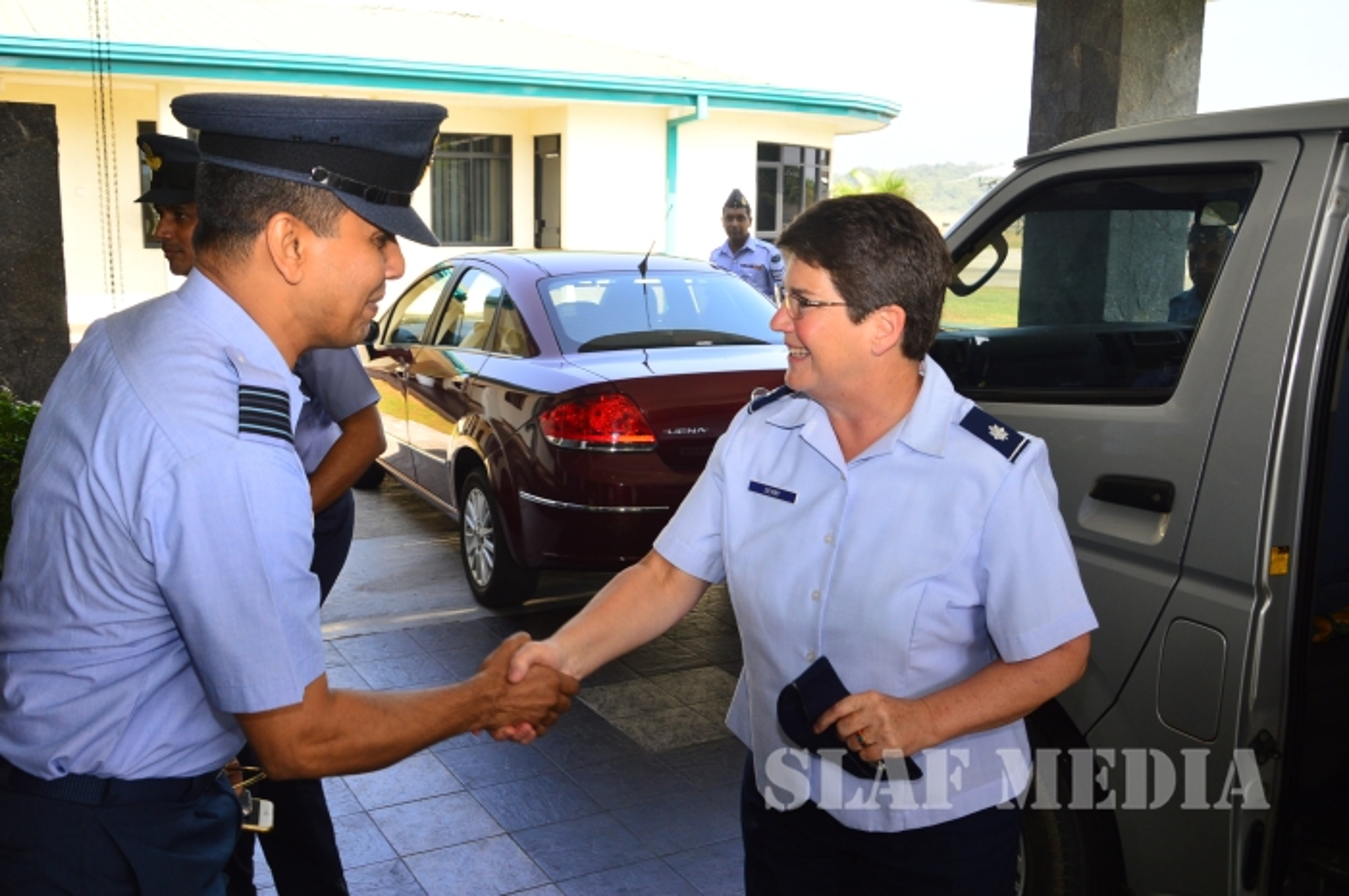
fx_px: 1235
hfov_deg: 57.3
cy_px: 448
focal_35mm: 33
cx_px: 674
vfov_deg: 39.9
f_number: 7.1
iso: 200
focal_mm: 22
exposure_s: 1/160
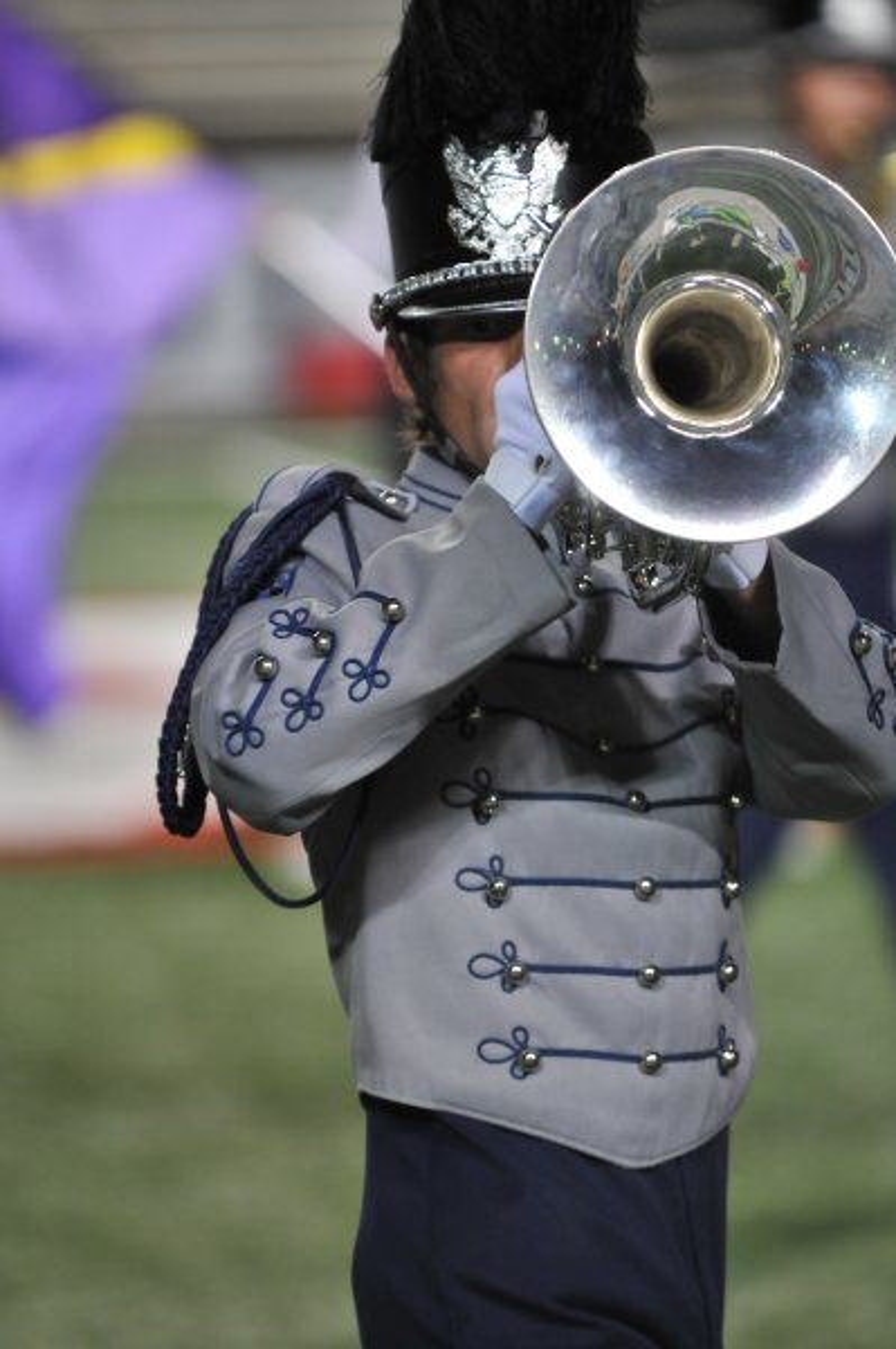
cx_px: 448
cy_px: 674
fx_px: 11219
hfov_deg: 4.6
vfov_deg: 6.9
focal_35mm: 300
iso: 800
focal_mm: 200
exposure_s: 1/320
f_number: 2.8
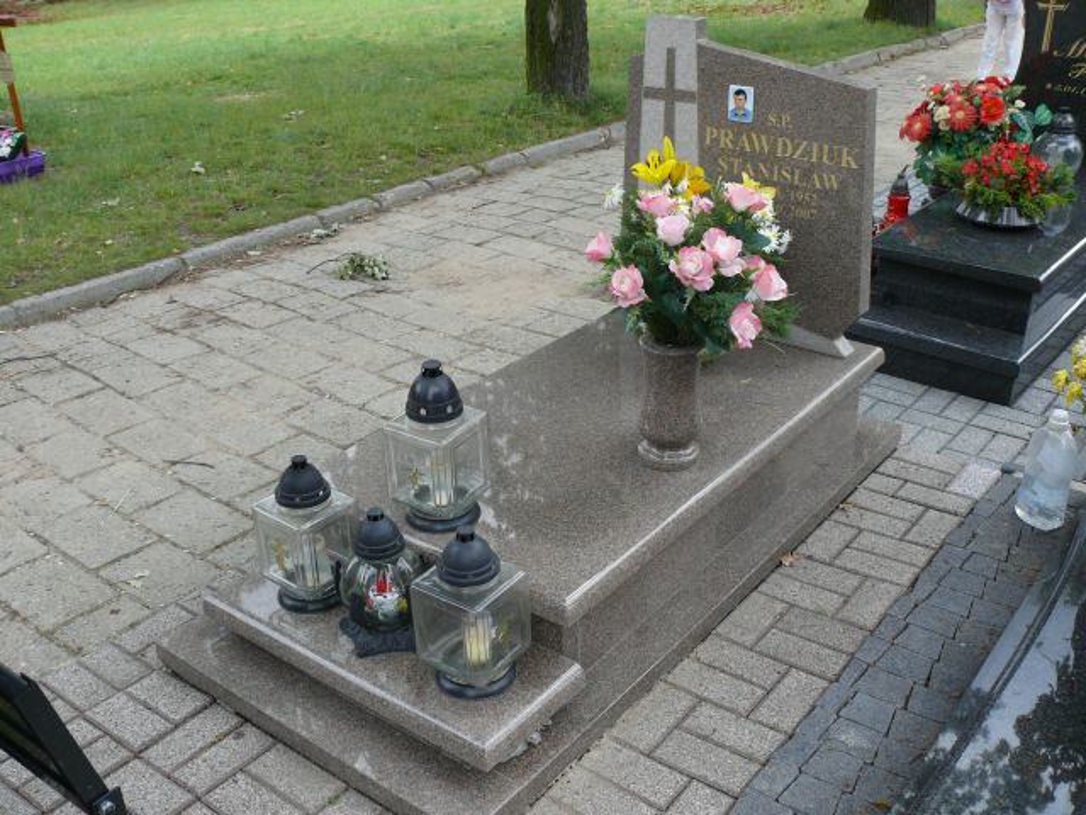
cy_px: 408
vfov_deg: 40.7
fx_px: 1098
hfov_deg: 52.6
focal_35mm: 35
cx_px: 543
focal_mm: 7.4
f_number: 4
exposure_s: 1/125
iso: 100
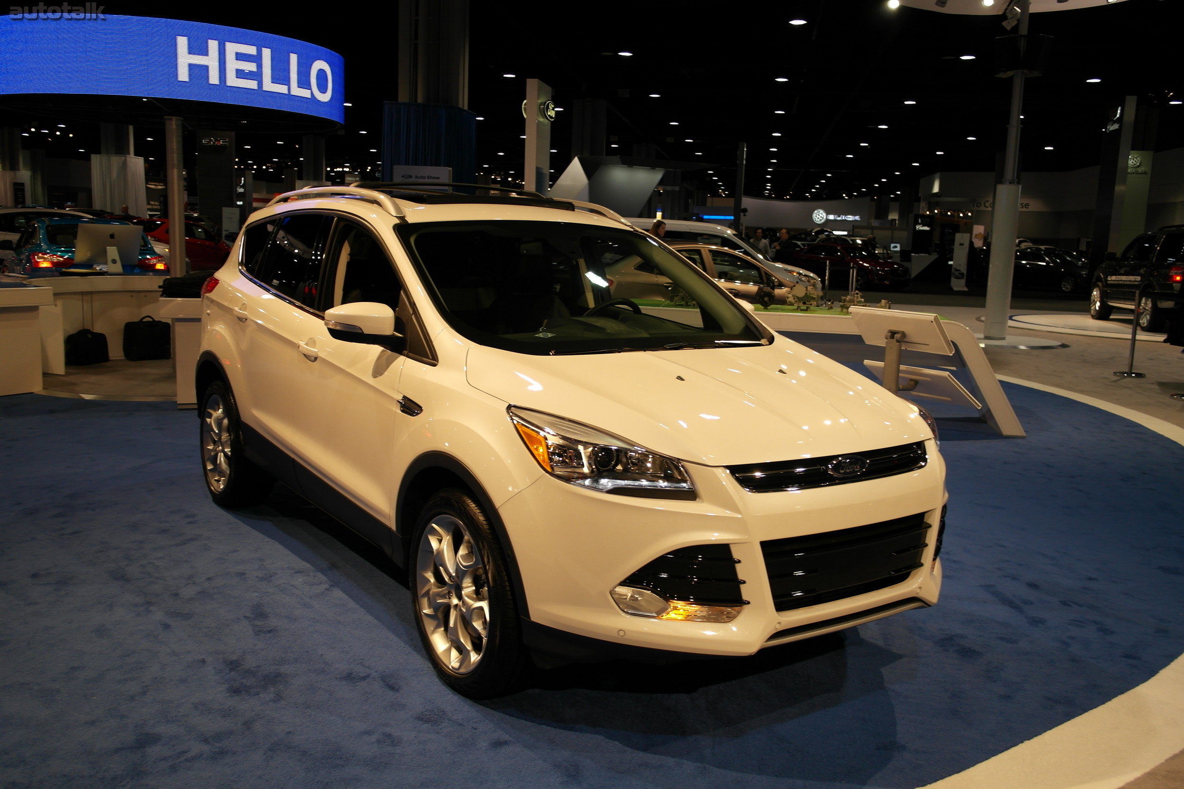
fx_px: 987
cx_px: 592
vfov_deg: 43.6
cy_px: 394
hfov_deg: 61.9
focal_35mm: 30
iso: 200
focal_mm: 20
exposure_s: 1/80
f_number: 3.5
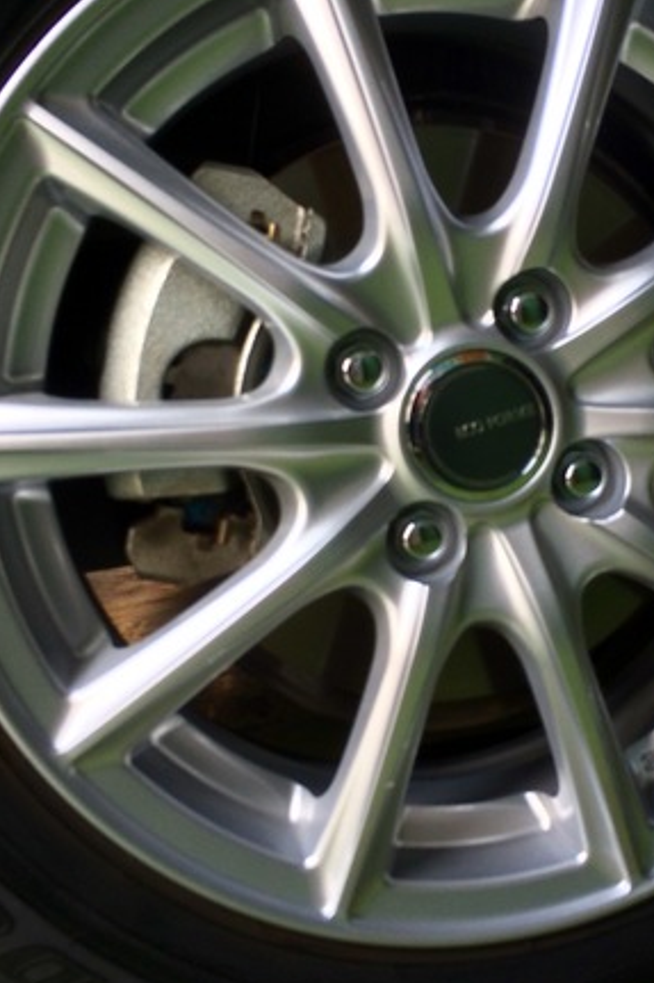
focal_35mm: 42
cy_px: 458
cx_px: 435
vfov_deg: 46.4
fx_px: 1145
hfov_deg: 31.6
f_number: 2.2
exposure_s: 1/120
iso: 64
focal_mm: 4.15
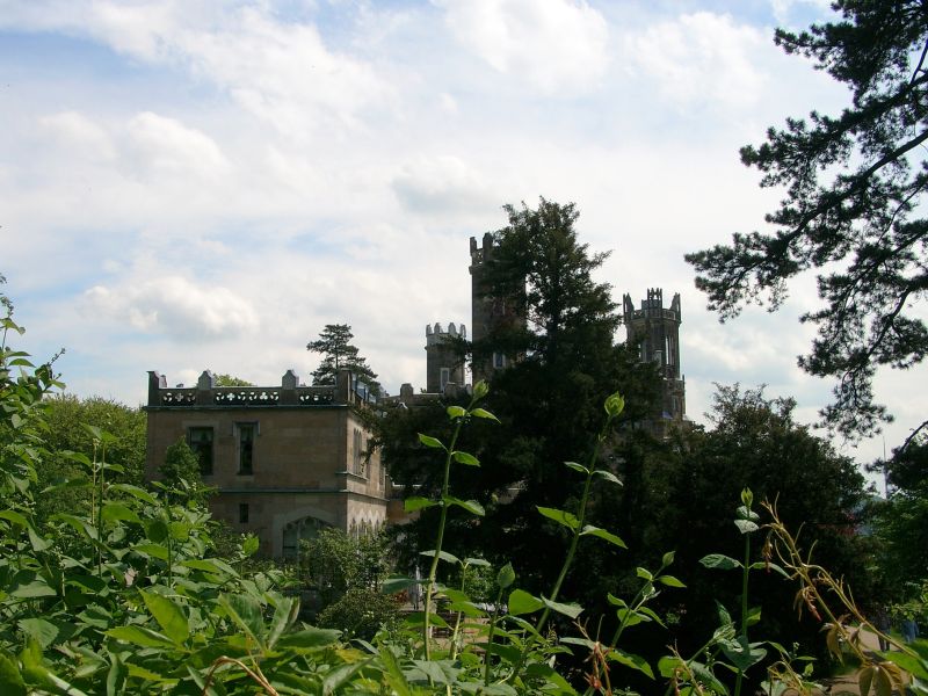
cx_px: 464
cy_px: 348
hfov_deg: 49.0
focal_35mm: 38
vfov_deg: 37.7
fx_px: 1019
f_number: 5.6
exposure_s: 1/553
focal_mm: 8.02
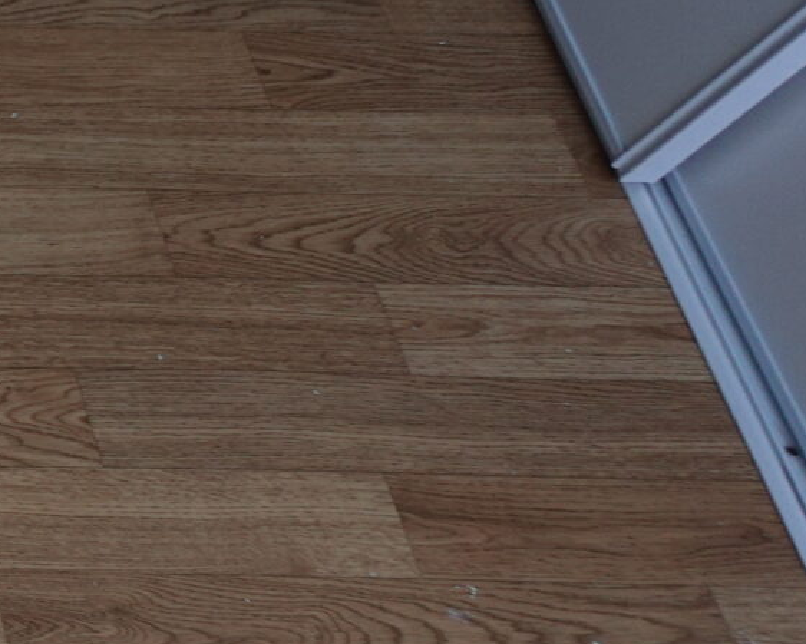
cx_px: -951
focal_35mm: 77
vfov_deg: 19.9
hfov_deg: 16.4
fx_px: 1836
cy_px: 408
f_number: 1.8
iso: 125
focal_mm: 6.9
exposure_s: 1/200
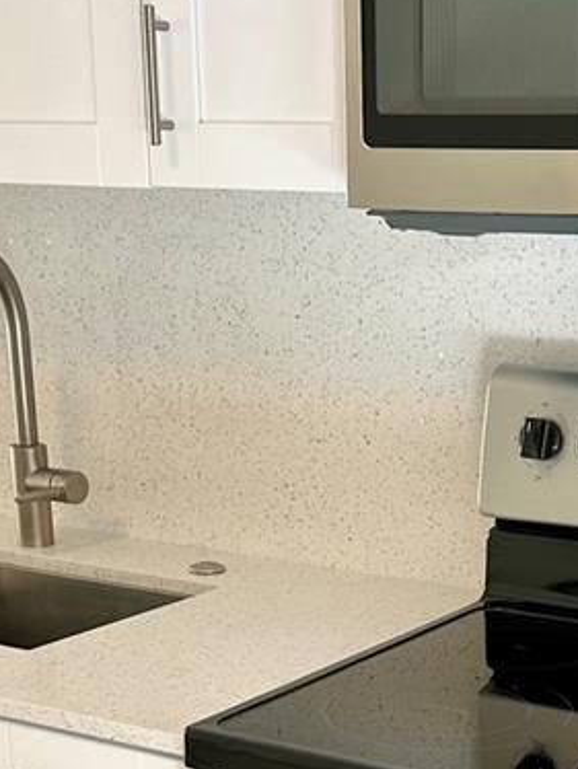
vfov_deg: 24.6
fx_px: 1712
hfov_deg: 19.0
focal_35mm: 77
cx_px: 463
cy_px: 693
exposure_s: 1/120
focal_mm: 6.86
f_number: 1.78
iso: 100
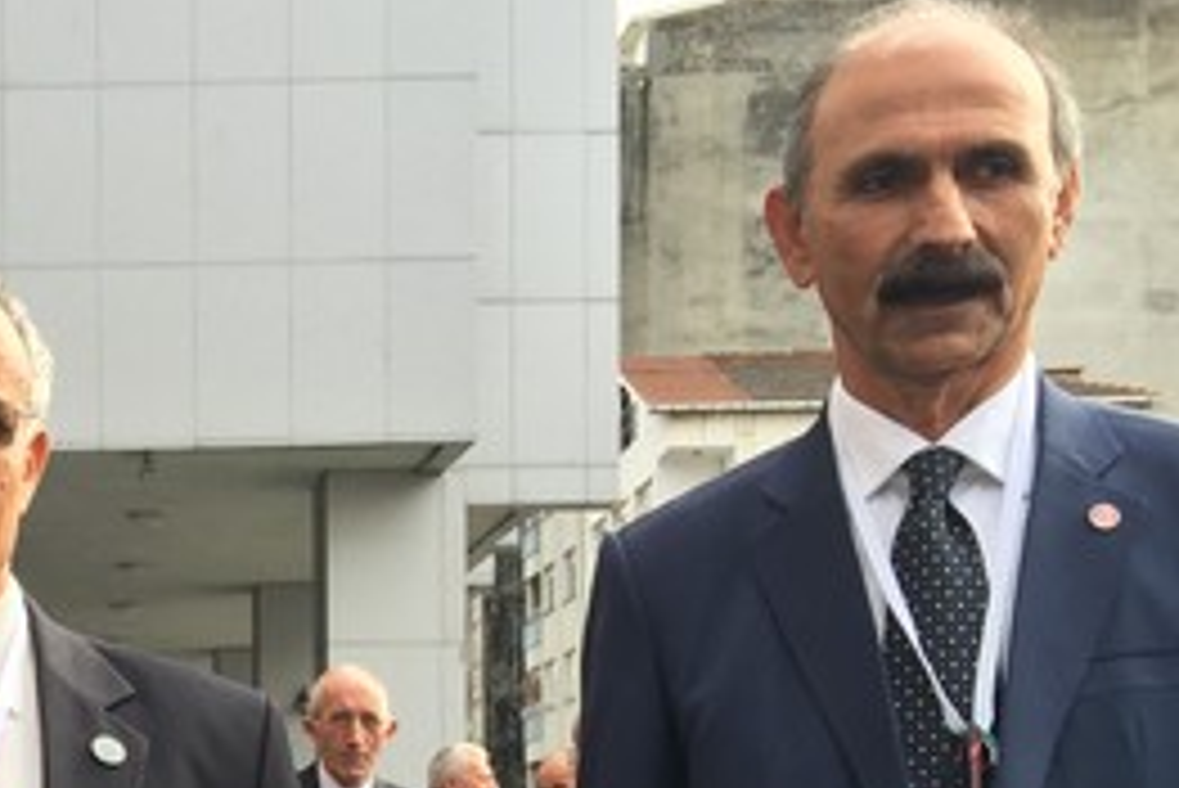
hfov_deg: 25.2
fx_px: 2523
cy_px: 973
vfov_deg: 16.9
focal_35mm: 77
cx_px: 32
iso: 32
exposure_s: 1/338
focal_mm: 4.15
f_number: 2.2
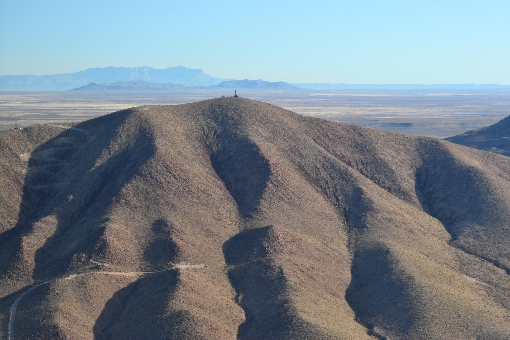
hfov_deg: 19.5
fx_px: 1487
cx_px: 255
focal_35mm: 105
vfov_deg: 13.0
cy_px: 170
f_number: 10
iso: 400
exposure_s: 1/200
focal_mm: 70
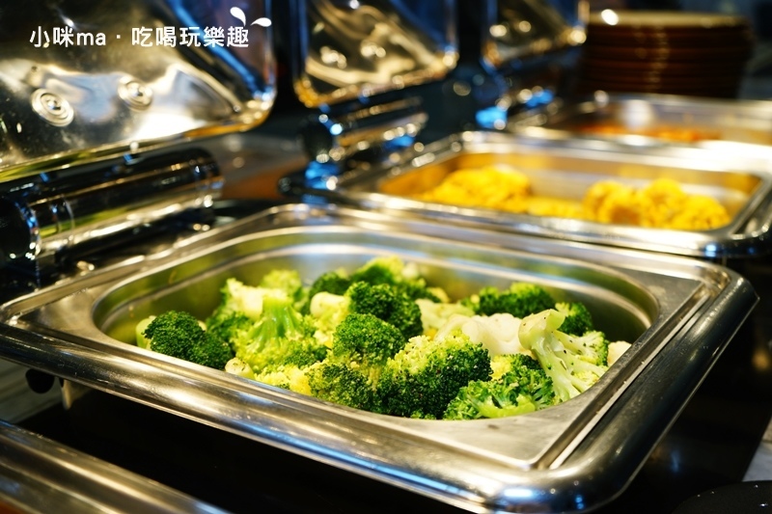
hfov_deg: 48.5
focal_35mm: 40
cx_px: 386
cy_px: 257
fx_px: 858
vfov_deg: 33.4
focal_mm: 40
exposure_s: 1/60
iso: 250
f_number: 4
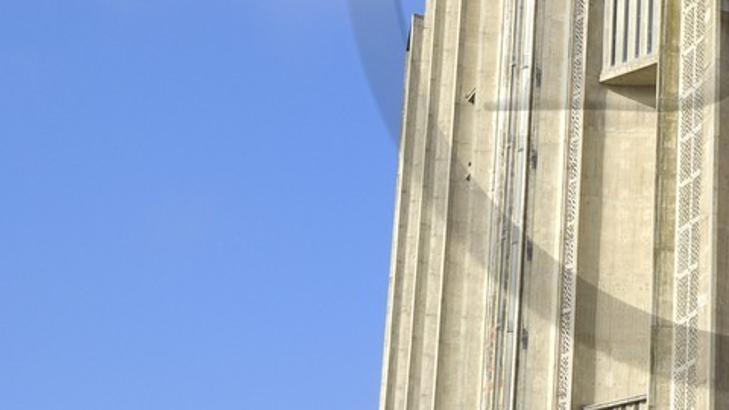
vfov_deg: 10.4
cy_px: -74
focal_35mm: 115
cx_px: 805
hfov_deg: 17.9
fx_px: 2223
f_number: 11
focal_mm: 22
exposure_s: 1/160
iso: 100
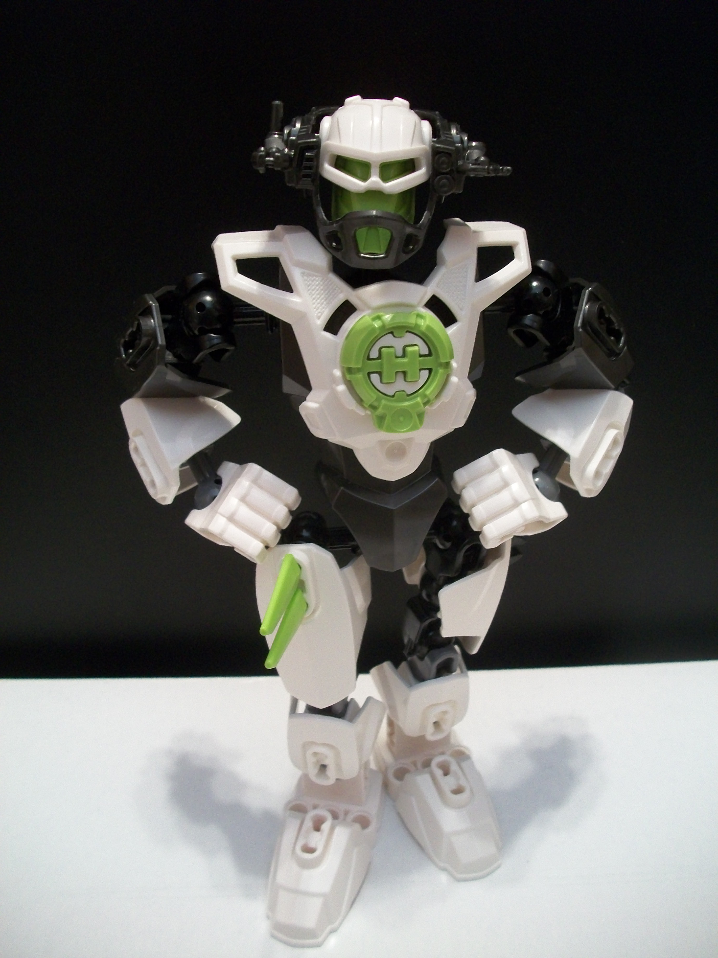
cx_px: 359
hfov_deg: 44.2
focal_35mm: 32
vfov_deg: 56.8
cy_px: 479
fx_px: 885
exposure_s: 1/8
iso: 169
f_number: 2.9
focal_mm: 5.7
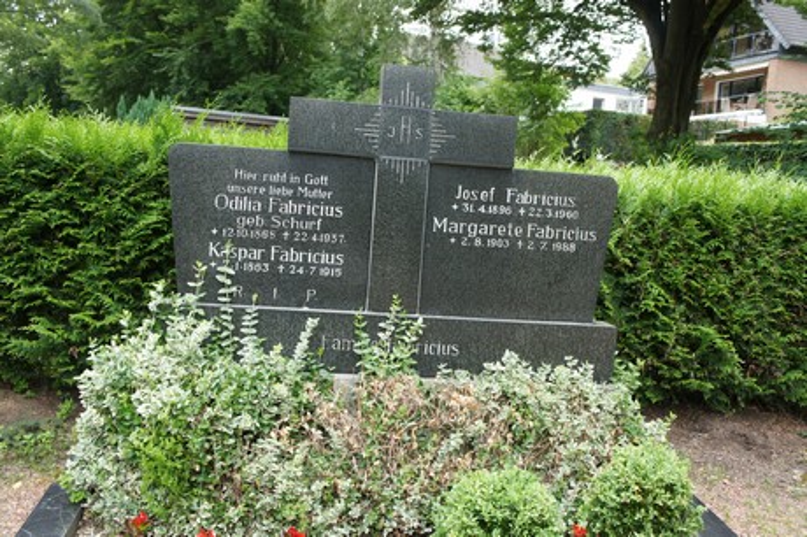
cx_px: 404
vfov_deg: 36.8
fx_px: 806
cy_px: 268
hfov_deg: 53.2
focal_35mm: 36
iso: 320
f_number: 5.6
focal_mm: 24
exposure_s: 1/125
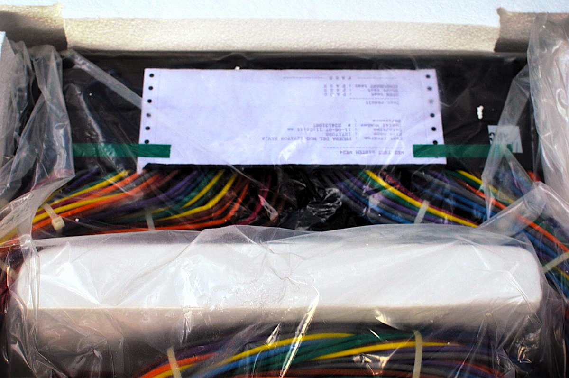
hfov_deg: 37.9
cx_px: 284
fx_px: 829
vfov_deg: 25.7
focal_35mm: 52
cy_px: 189
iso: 400
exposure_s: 1/100
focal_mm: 35
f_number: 8
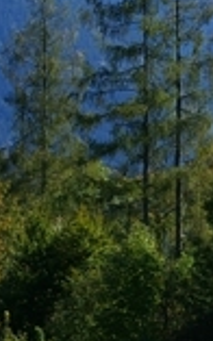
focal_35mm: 289
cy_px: 222
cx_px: 326
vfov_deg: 7.3
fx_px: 2688
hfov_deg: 4.5
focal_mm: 45
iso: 200
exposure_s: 1/250
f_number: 8
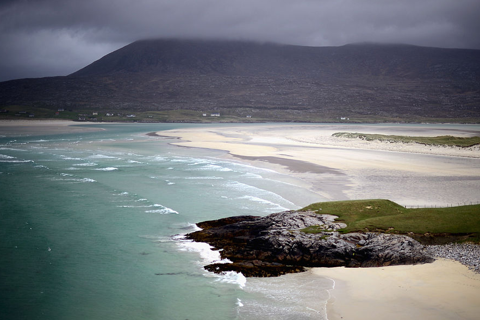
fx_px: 773
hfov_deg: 34.5
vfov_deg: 23.4
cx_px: 263
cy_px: 162
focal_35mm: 58
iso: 80
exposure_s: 1/6400
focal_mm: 50
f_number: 1.4
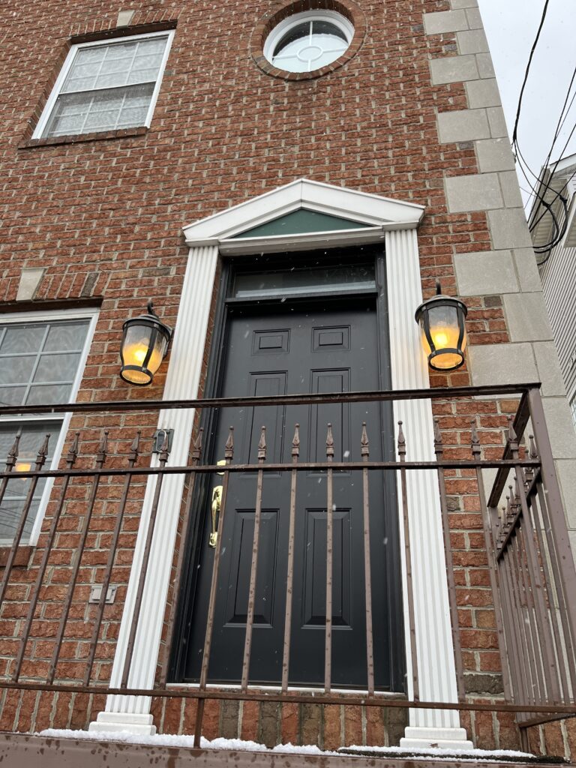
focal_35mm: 26
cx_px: 288
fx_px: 577
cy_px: 384
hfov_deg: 53.1
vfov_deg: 67.3
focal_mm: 5.1
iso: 32
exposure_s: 1/149
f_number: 1.6
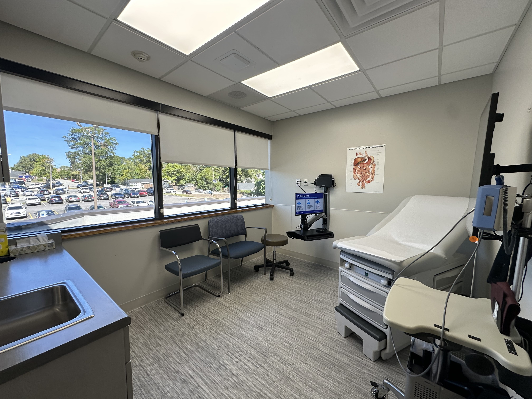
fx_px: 215
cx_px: 266
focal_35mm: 14
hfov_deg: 102.1
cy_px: 200
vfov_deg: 85.7
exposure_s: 1/120
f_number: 2.2
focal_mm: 2.22
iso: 80
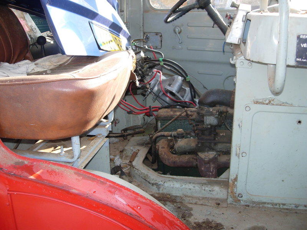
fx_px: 337
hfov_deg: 49.0
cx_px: 154
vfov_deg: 37.7
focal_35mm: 38
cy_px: 115
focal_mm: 7.8
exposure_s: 1/148
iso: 79
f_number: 2.8
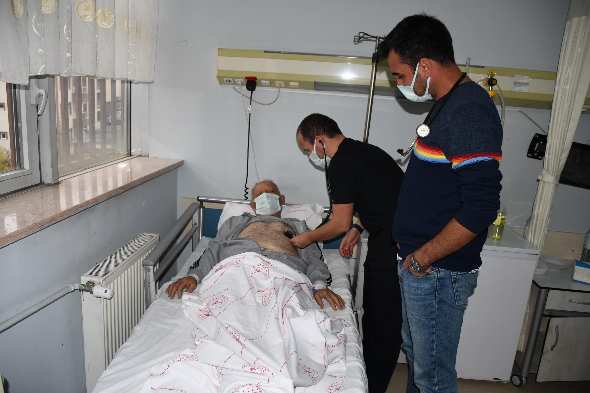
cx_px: 295
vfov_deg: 47.9
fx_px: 442
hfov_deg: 67.4
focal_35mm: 27
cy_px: 196
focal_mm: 18
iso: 100
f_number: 3.5
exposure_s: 1/60
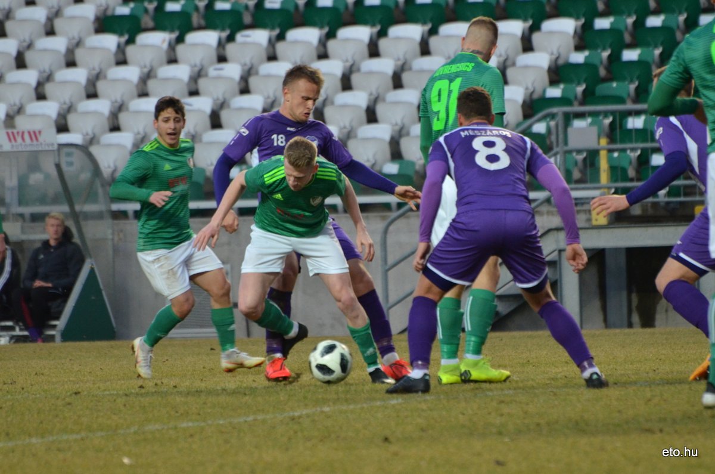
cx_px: 358
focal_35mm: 450
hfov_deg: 4.6
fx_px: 8920
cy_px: 237
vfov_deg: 3.0
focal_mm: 300
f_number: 5.6
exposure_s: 1/500
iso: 1250
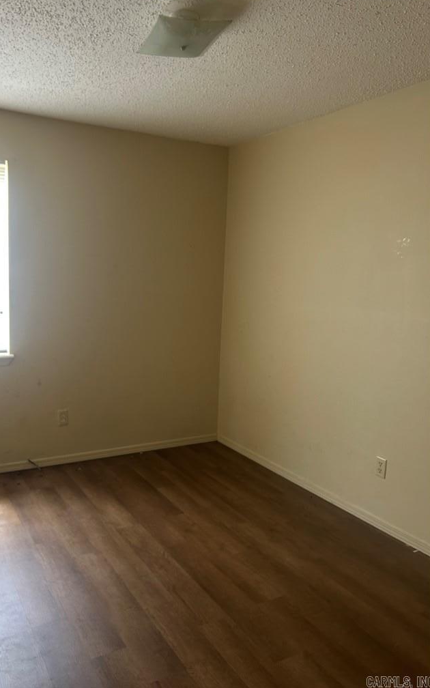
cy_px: 340
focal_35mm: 28
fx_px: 525
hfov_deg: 44.3
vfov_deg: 66.5
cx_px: 173
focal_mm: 5.7
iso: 125
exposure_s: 1/81
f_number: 1.5
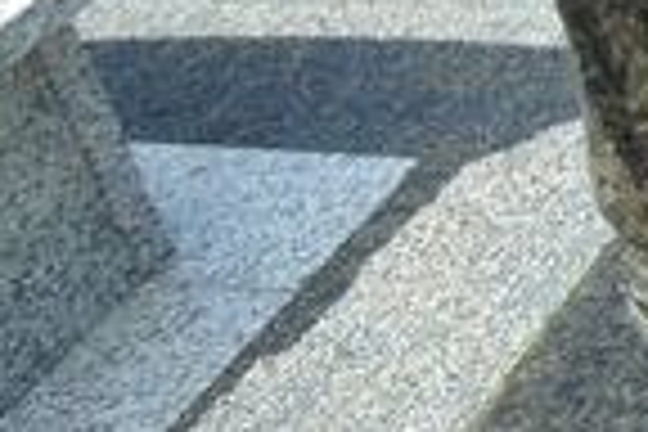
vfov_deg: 12.1
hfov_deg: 14.6
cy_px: -54
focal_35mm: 111
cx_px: 1359
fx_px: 1998
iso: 80
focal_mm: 5.2
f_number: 2.5
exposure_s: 1/1500
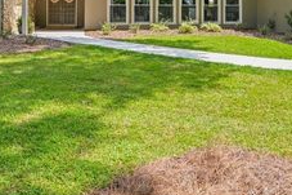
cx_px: 147
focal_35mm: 33
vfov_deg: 36.8
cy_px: 11
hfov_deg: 57.3
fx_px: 267
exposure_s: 1/100
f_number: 9
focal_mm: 15
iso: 400
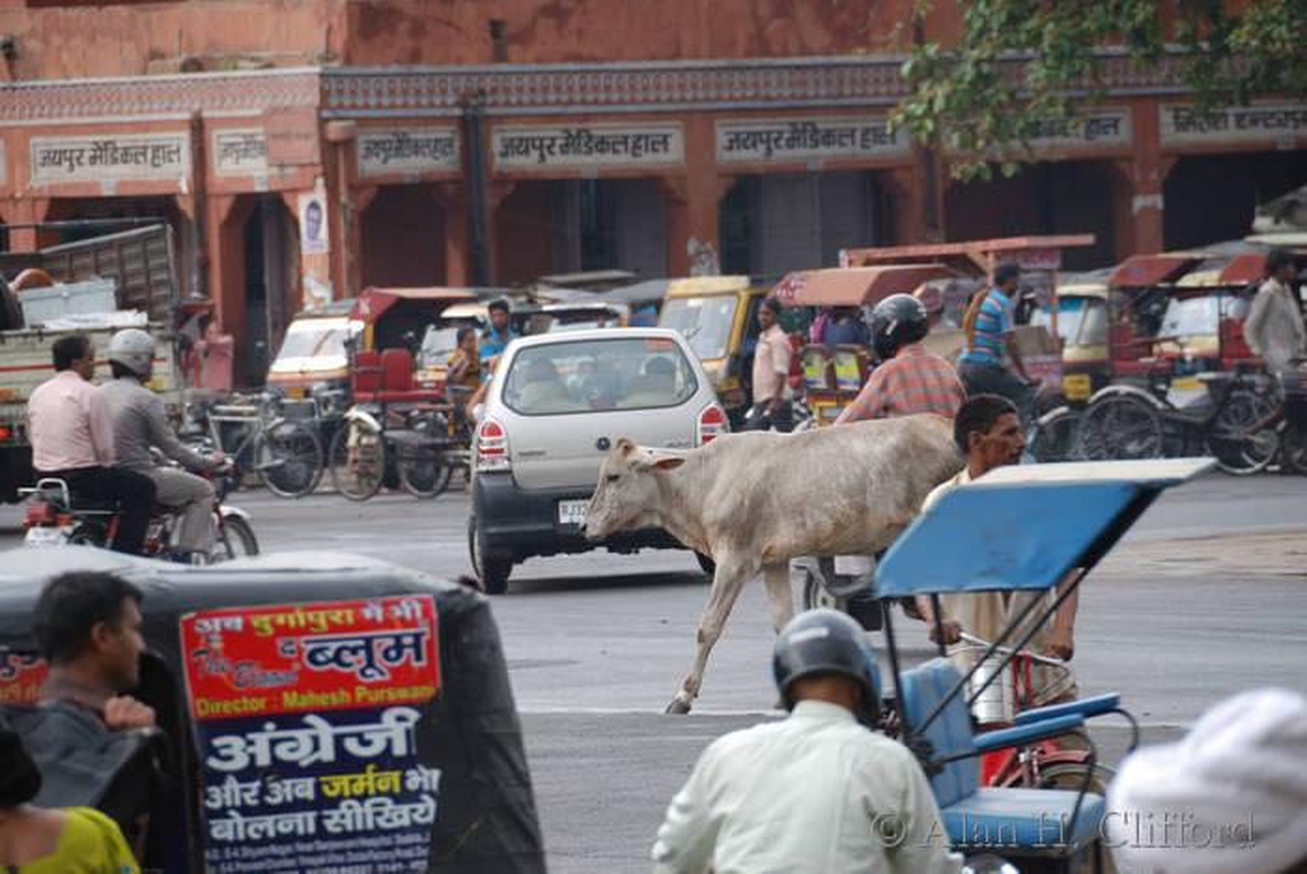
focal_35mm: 300
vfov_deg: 4.6
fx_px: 10900
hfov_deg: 6.9
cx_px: 654
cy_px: 437
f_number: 5.6
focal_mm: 200
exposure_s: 1/160
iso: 250
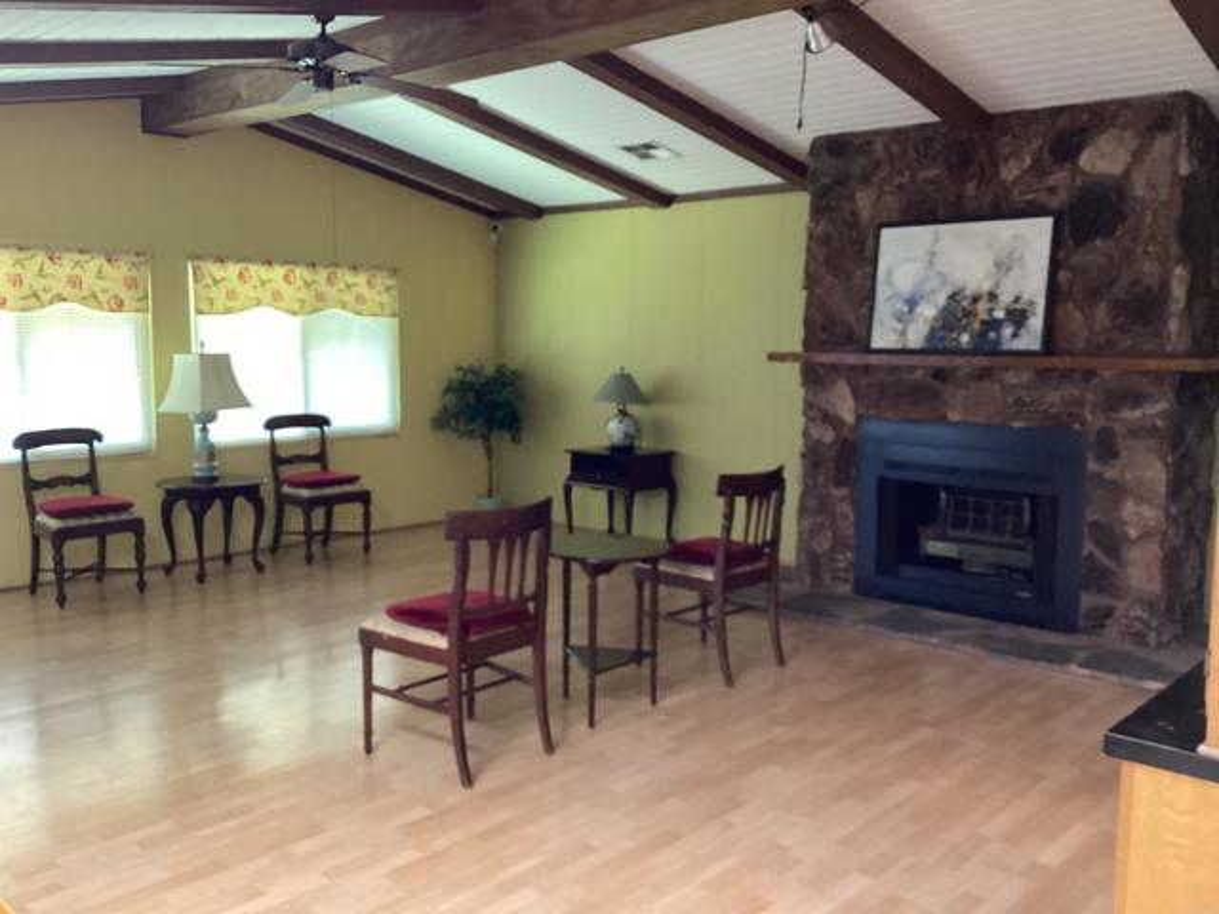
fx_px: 1092
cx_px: 610
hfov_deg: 58.4
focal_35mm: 31
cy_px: 457
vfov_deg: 45.4
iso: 400
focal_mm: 3.3
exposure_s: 1/30
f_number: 2.4
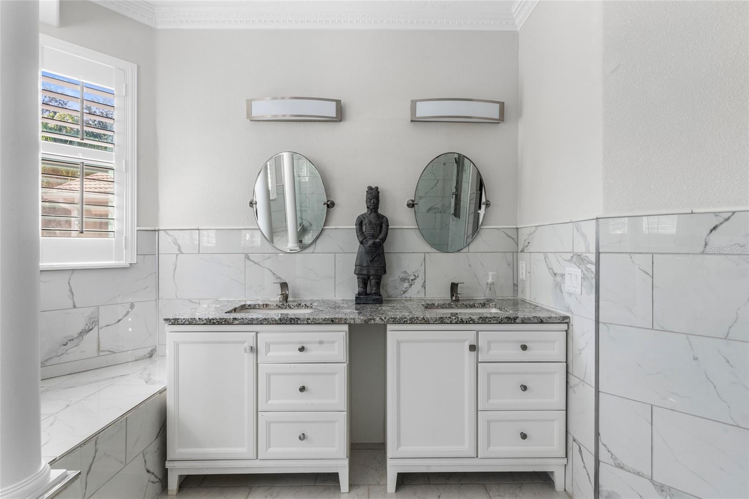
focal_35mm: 16
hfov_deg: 95.0
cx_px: 374
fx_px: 343
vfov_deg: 72.0
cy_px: 250
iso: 400
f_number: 11
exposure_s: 1/2
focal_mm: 16.5
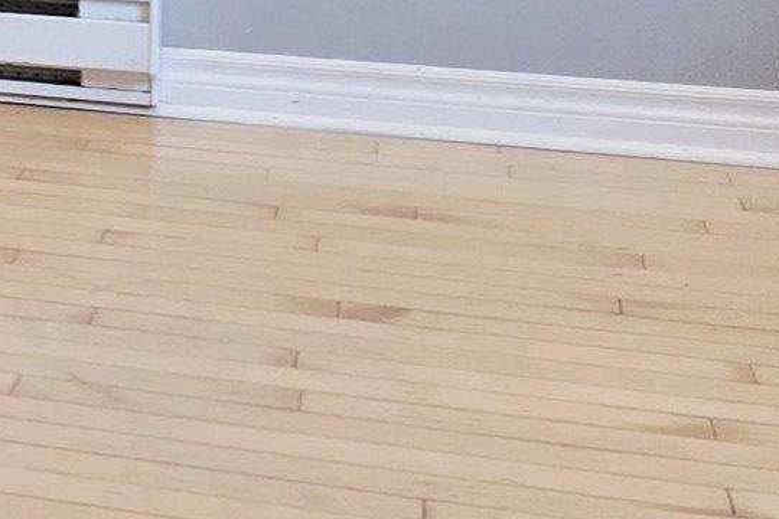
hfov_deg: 11.5
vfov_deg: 9.7
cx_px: -1271
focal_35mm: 136
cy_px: -369
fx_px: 2943
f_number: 1.7
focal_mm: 6.3
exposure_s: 1/120
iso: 100
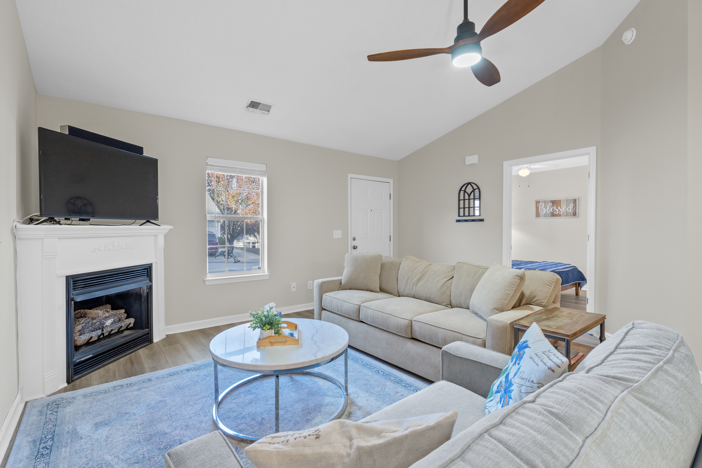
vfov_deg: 72.1
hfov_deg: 95.0
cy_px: 234
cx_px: 351
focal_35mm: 16
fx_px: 322
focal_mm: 11
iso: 200
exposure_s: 1/2.5
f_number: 6.3
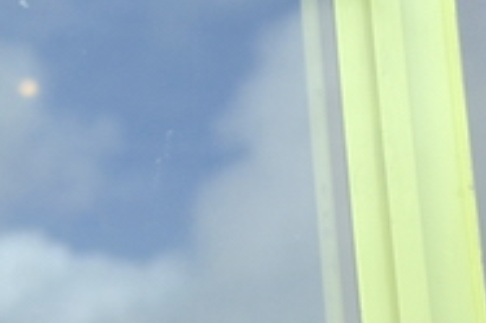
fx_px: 2411
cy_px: 38
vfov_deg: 7.6
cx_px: -333
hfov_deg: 10.9
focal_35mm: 179
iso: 400
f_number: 4
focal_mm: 31
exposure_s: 1/2500
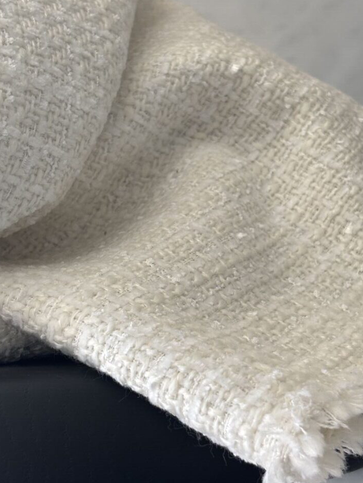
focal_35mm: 77
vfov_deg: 25.3
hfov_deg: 19.1
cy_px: 248
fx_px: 1076
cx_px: 217
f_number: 1.6
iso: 50
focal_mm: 5.96
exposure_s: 1/82
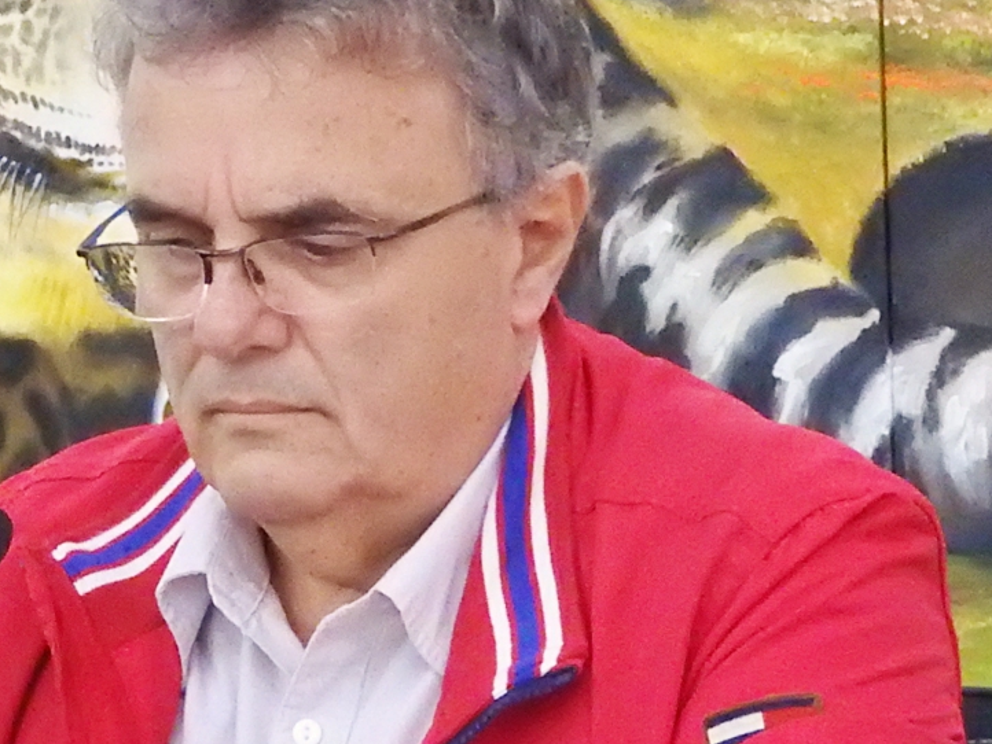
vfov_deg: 2.5
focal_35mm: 589
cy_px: 590
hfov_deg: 3.4
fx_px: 16885
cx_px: 339
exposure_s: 1/20
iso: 1600
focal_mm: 32.2
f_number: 5.3
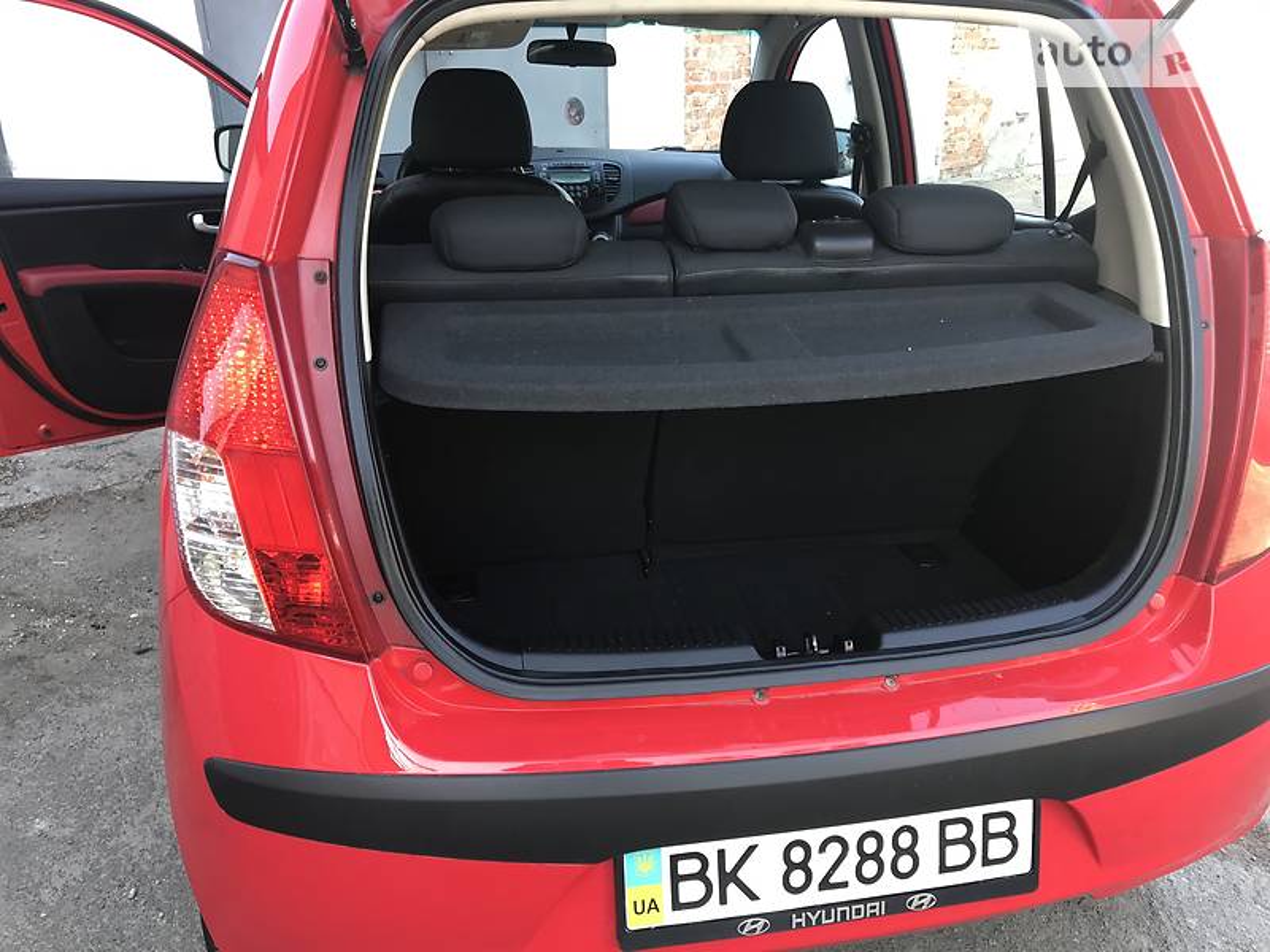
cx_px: 635
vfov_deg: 49.7
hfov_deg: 63.4
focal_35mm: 28
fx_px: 1027
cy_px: 476
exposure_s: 1/95
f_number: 1.8
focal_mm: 4
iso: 40
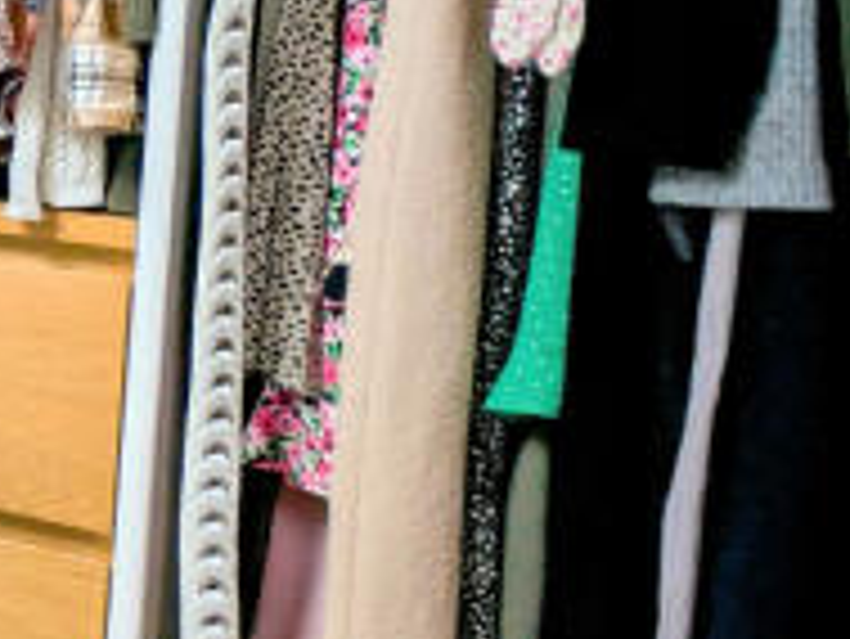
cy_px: -7
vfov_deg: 21.8
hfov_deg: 16.0
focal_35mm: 65
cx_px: -1115
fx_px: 1597
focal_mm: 2.23
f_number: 1.95
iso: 39
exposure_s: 1/112
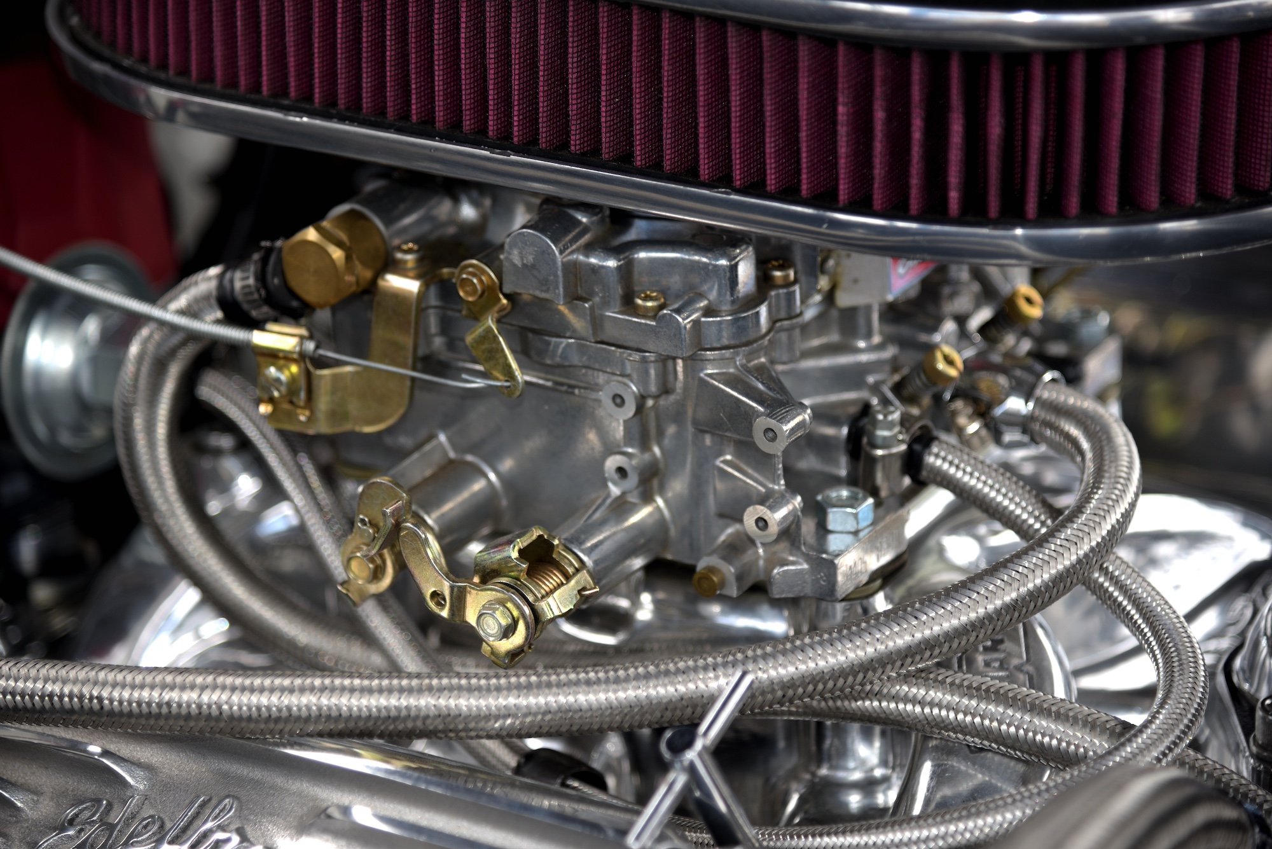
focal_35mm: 120
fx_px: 4241
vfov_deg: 11.4
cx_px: 636
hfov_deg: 17.1
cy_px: 424
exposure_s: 1/60
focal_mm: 120
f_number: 4
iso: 100
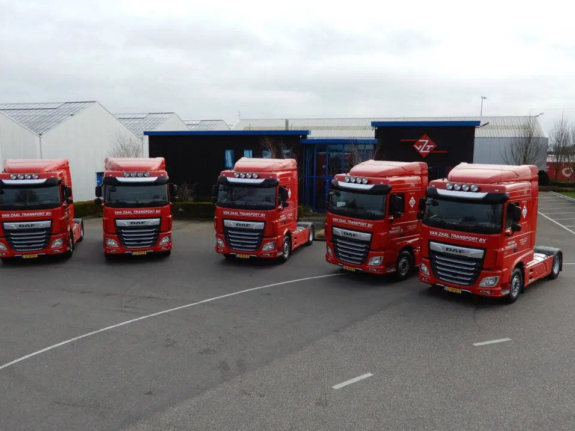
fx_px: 498
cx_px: 278
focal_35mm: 30
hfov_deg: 60.0
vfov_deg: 46.8
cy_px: 215
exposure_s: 1/500
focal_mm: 5
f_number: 3.5
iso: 80
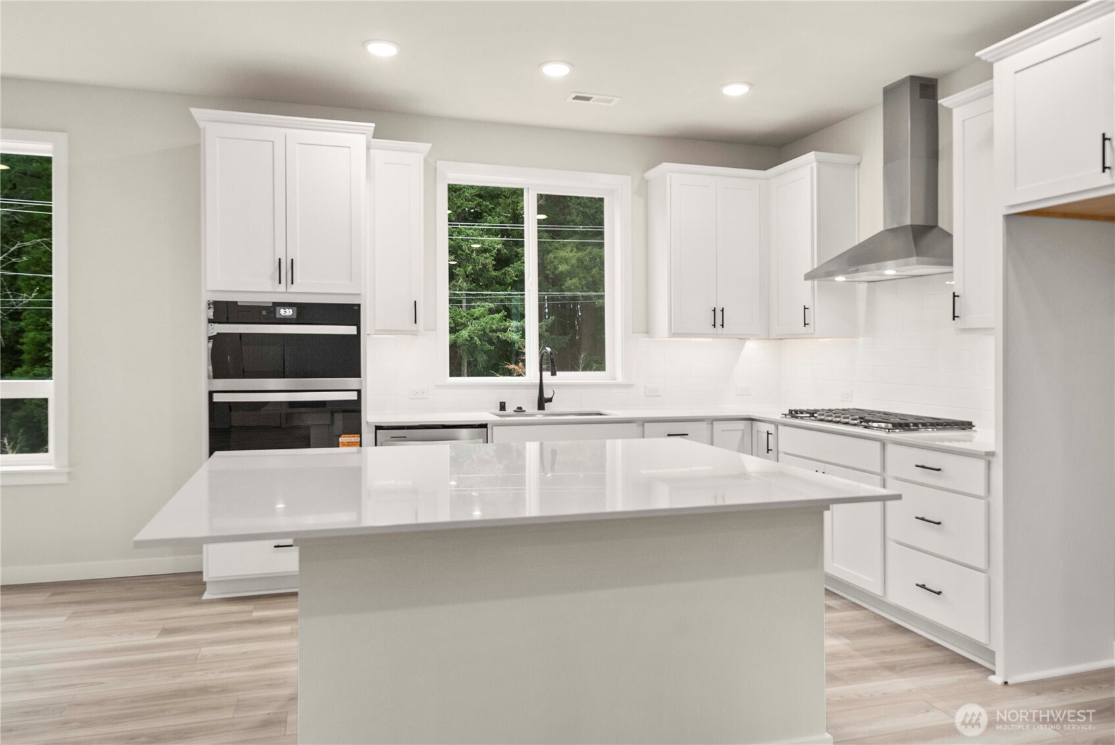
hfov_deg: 73.7
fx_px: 744
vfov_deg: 53.2
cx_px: 558
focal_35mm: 24
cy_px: 372
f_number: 6.3
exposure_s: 1/60
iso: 80
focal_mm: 24
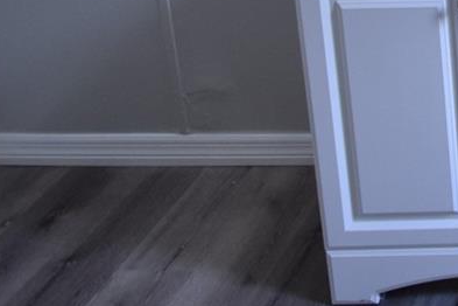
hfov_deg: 23.8
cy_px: -255
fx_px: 776
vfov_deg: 17.7
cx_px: 734
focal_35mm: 61
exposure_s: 1/180
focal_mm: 10
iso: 800
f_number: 3.5
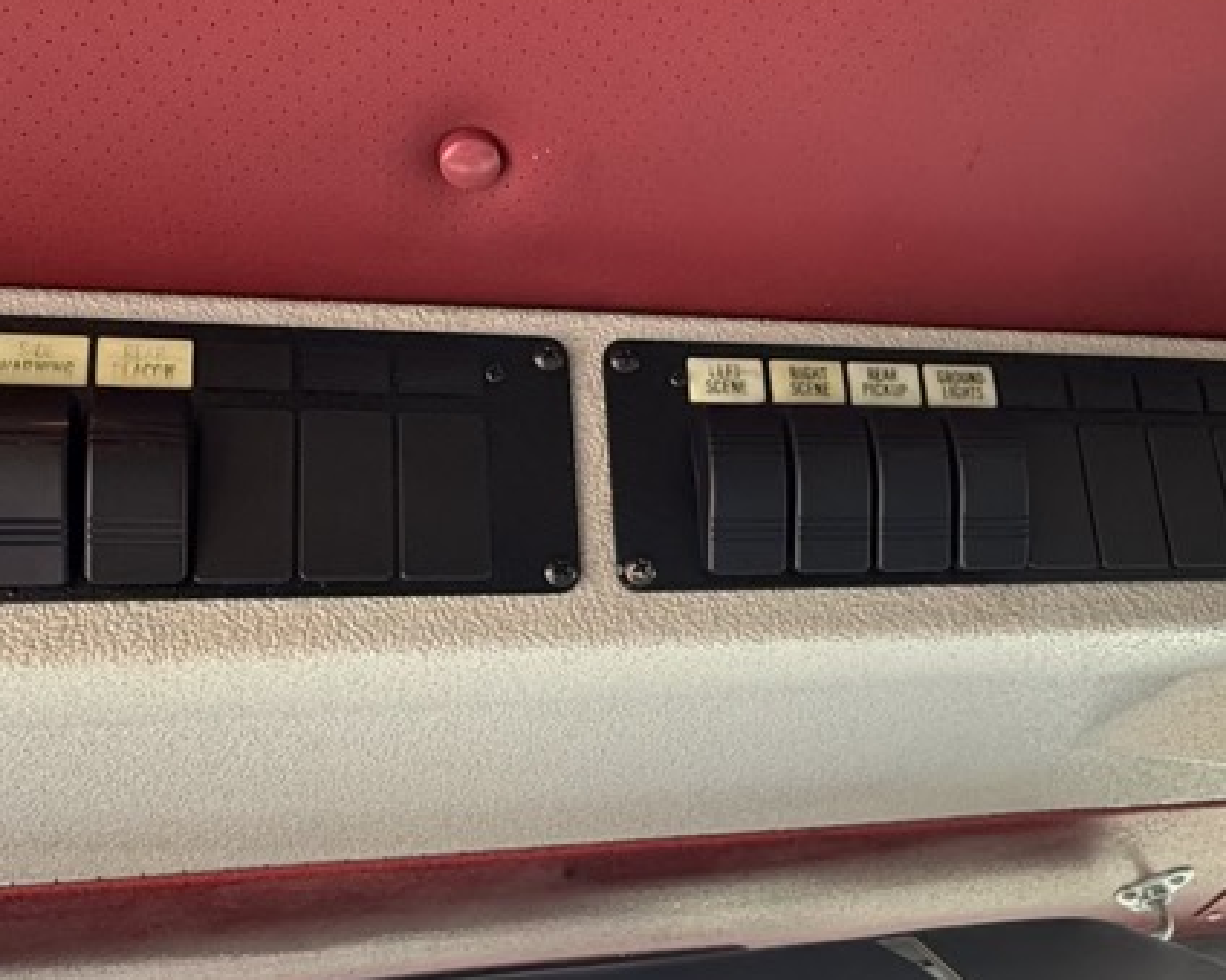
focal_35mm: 33
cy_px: 535
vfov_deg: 44.5
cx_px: 682
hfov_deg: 54.1
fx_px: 1197
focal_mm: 2.22
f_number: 2.2
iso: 320
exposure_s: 1/99
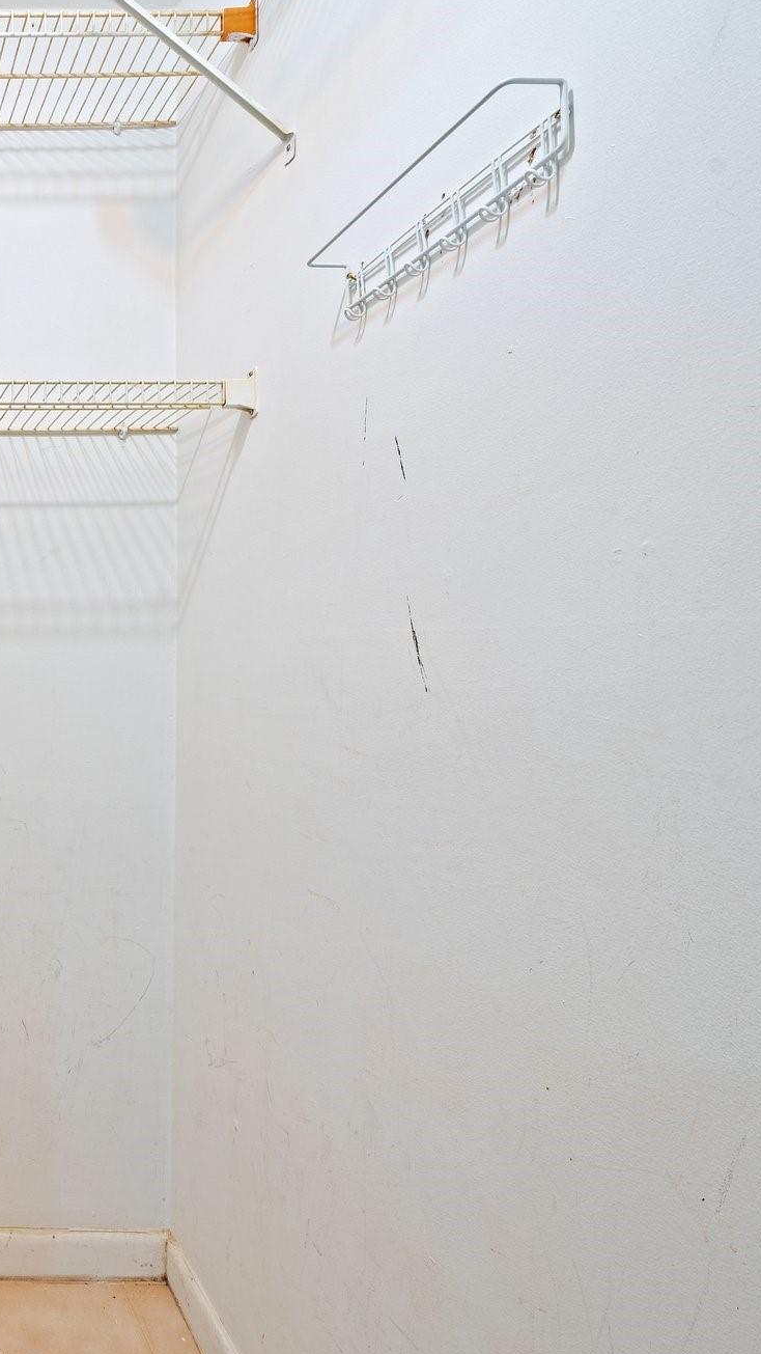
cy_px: 669
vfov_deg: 78.7
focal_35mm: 23
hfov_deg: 37.0
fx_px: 825
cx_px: -165
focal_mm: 14
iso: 200
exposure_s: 1/2
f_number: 8
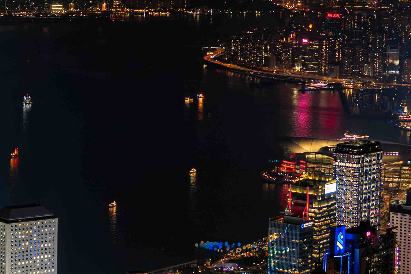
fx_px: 1495
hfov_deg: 15.6
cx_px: 145
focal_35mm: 131
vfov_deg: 10.5
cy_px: 118
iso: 1000
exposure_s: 1/60
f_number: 2.8
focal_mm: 40
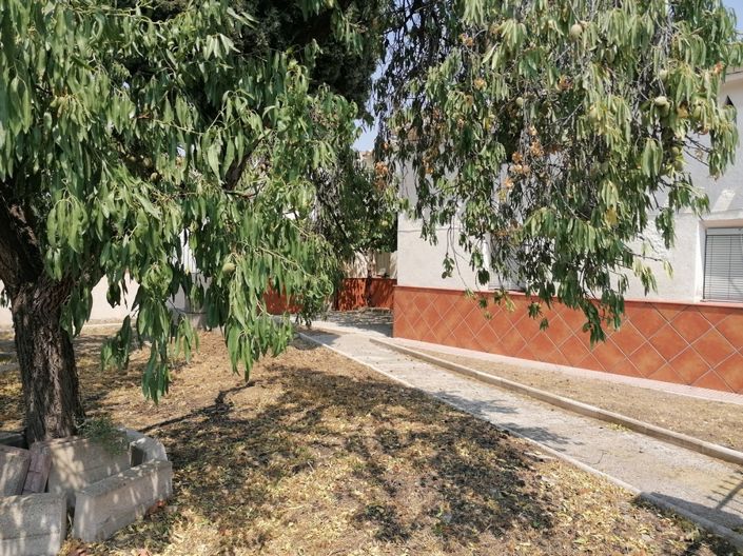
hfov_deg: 65.3
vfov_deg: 51.3
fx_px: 579
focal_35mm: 27
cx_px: 372
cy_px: 278
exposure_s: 1/1170
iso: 50
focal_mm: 4.75
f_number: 1.8
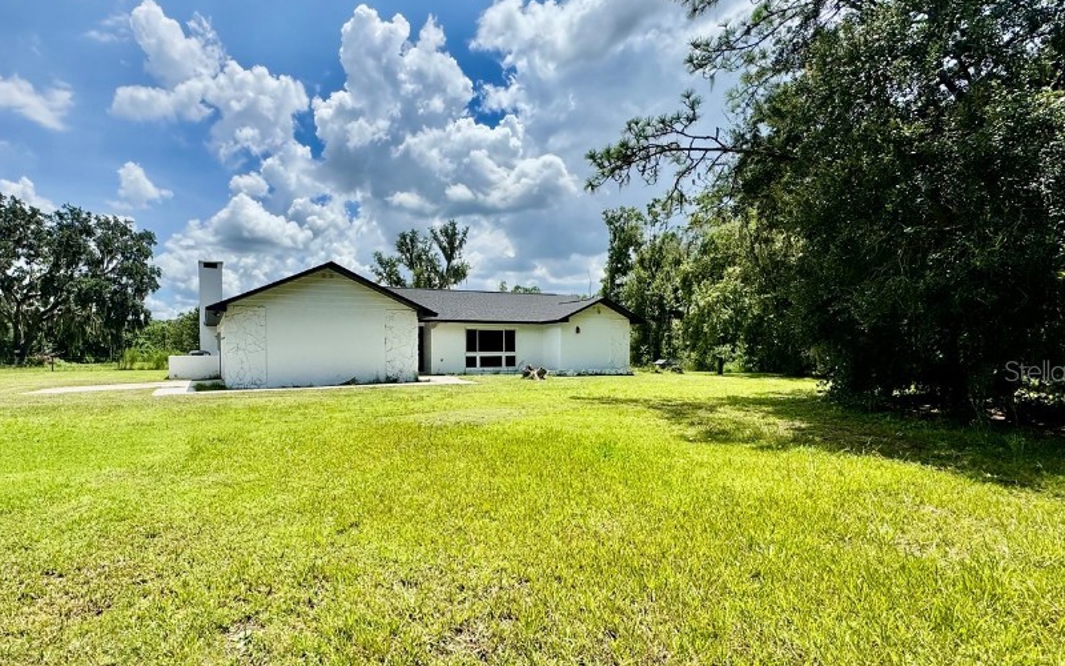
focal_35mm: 19
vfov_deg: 62.1
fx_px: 551
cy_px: 370
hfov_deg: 87.3
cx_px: 449
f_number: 2.2
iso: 50
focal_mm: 2.22
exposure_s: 1/2985
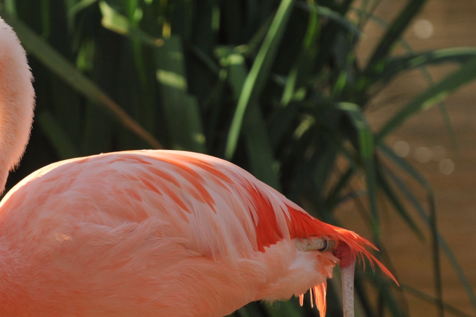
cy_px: 208
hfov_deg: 3.2
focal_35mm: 636
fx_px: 8406
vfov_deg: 2.2
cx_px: 118
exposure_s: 1/750
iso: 1600
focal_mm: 400
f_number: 13
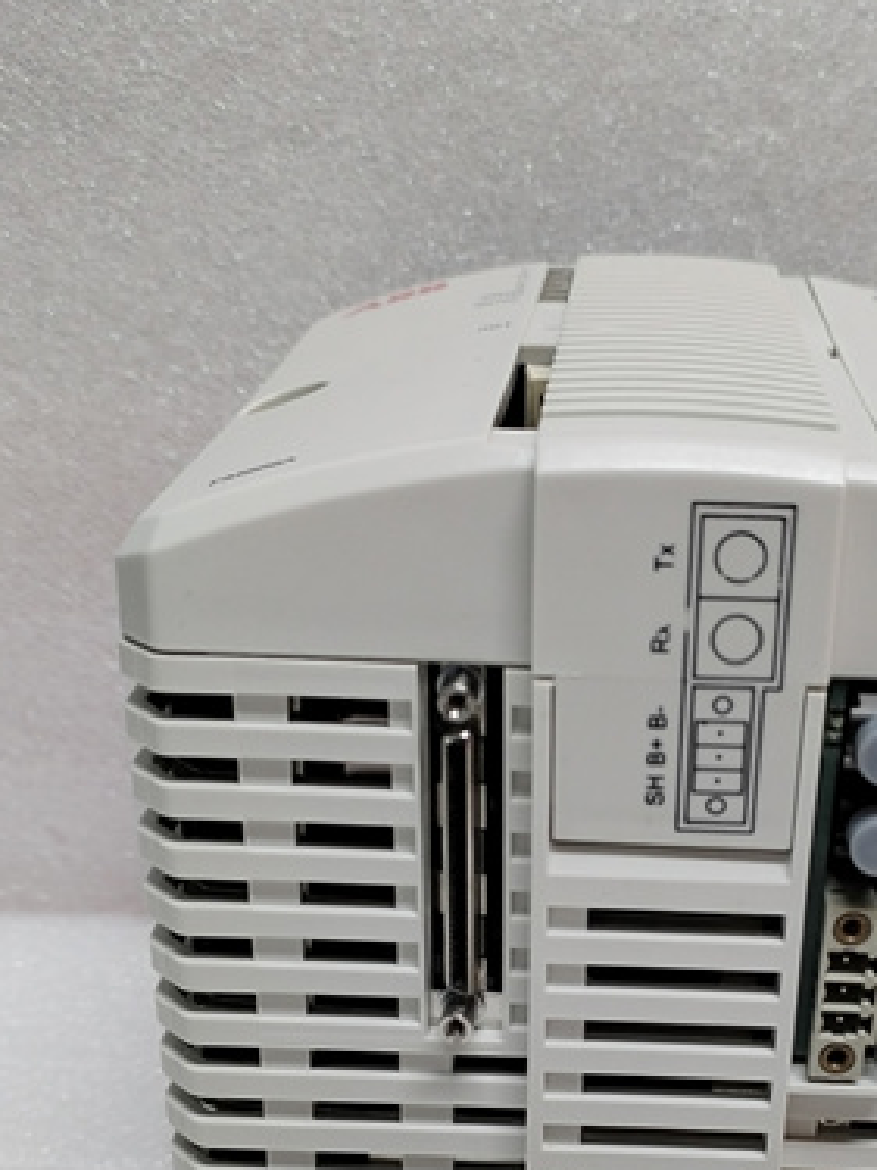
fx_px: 1758
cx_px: 640
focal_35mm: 52
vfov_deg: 35.7
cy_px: 933
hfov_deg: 27.7
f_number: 1.8
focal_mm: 4.75
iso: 329
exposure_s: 1/50
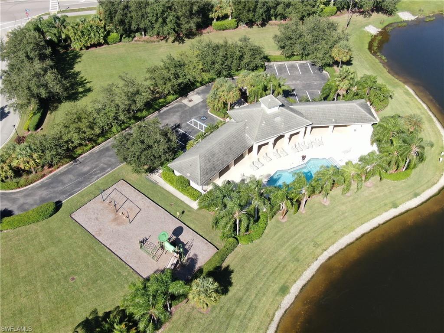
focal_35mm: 35
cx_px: 222
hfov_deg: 52.6
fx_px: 449
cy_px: 166
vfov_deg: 40.7
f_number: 3.3
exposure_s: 1/640
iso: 100
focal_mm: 5.94
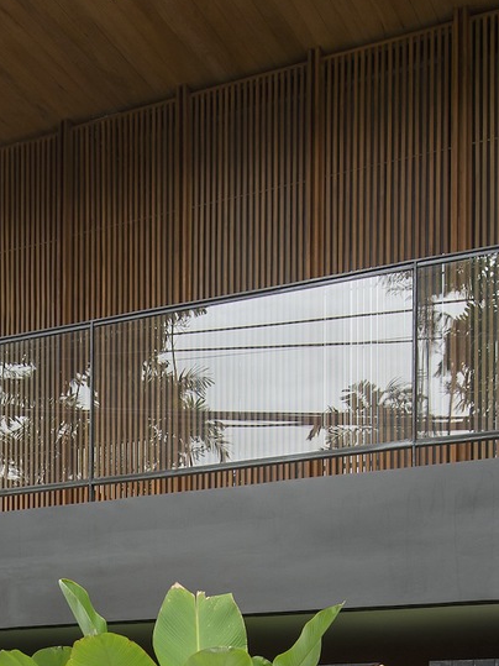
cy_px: 690
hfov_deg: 27.4
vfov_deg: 34.2
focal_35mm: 50
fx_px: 961
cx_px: -1
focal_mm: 14
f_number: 5.6
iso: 100
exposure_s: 1/50
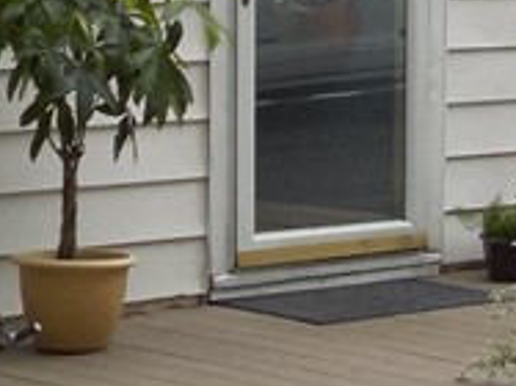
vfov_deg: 9.0
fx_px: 2443
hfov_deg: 12.0
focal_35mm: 164
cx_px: 328
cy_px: 113
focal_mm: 4.1
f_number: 3.3
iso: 125
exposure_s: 1/400
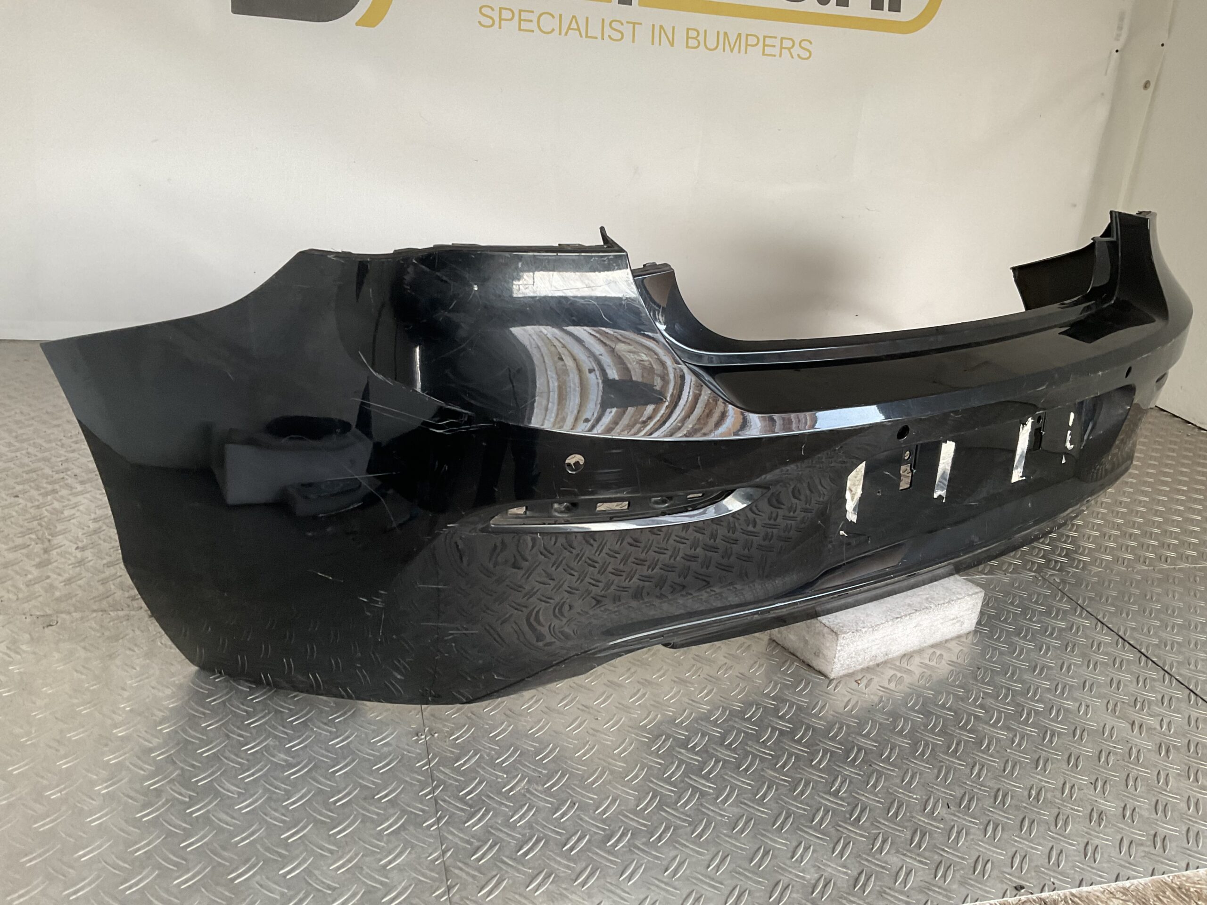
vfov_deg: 48.2
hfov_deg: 61.7
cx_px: 604
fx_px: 1011
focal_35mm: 29
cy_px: 452
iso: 64
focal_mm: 3
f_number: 1.8
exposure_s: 1/50
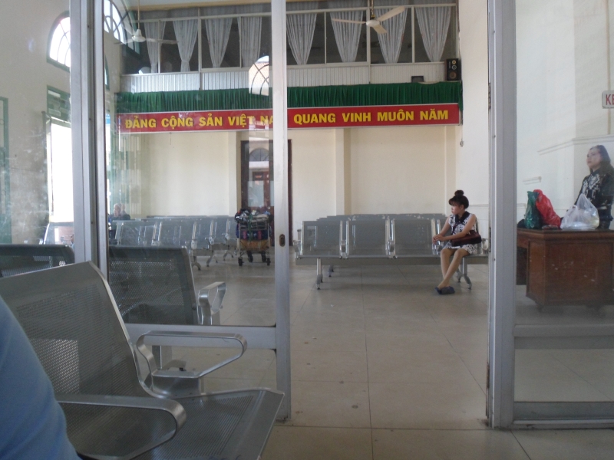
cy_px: 230
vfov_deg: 51.4
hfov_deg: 65.3
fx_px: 479
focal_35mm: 27
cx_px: 307
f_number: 3.3
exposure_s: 1/30
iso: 160
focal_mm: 4.9
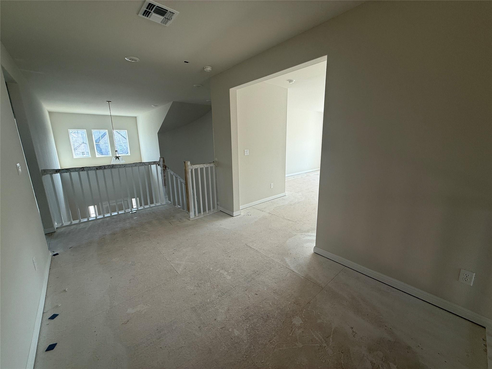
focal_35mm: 14
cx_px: 246
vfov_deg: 85.7
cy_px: 184
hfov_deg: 102.1
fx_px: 199
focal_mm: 2.22
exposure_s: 1/99
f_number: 2.2
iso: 50
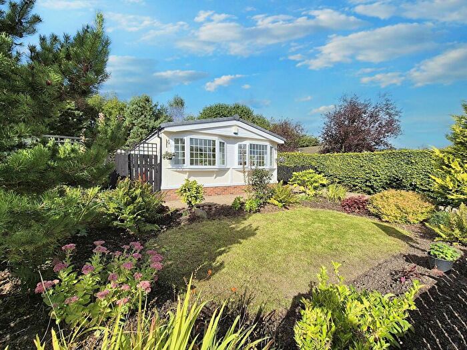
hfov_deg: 106.2
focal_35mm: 13
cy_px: 175
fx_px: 175
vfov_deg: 89.9
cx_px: 234
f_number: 2.2
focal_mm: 2.2
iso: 50
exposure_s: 1/2728
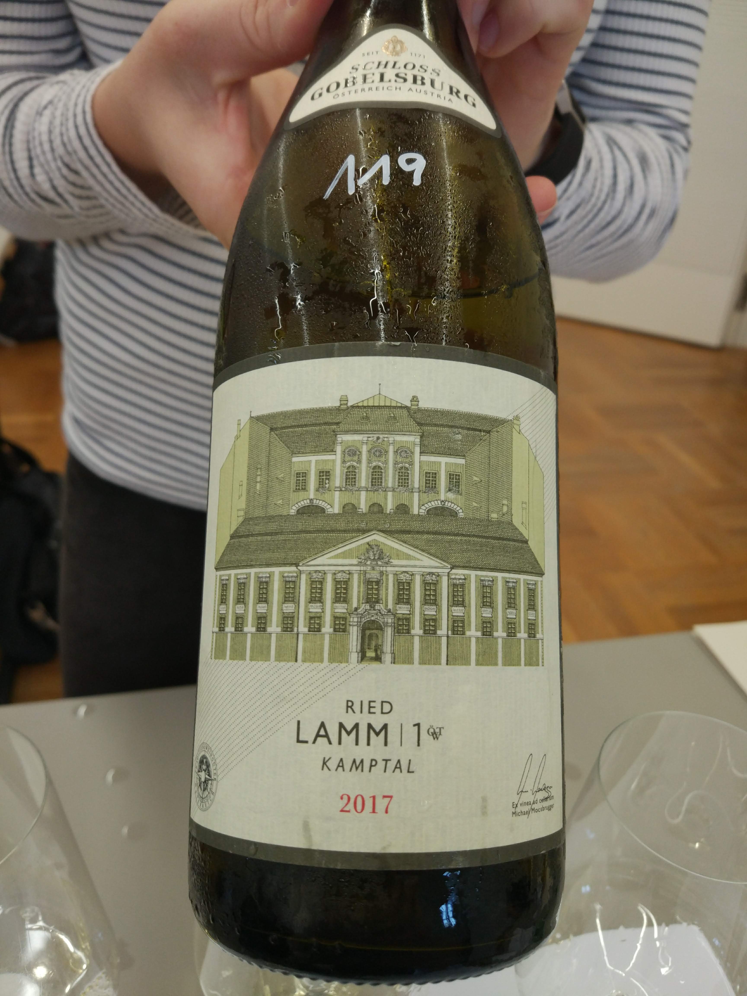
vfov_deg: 63.4
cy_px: 498
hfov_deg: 49.7
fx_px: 806
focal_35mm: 28
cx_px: 374
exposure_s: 1/50
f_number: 2
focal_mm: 4.26
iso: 218
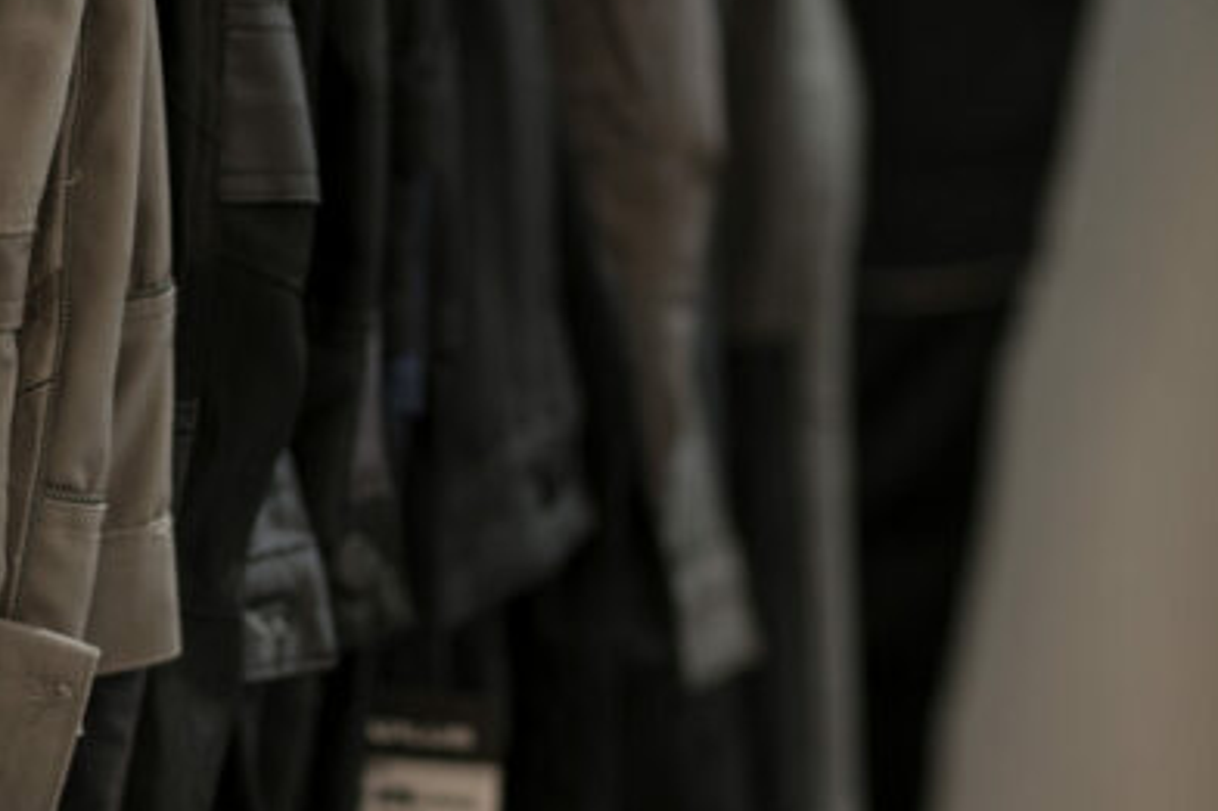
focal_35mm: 222
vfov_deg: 6.2
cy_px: 561
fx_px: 7507
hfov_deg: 9.3
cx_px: 320
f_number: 1.8
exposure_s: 1/125
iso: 400
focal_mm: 85
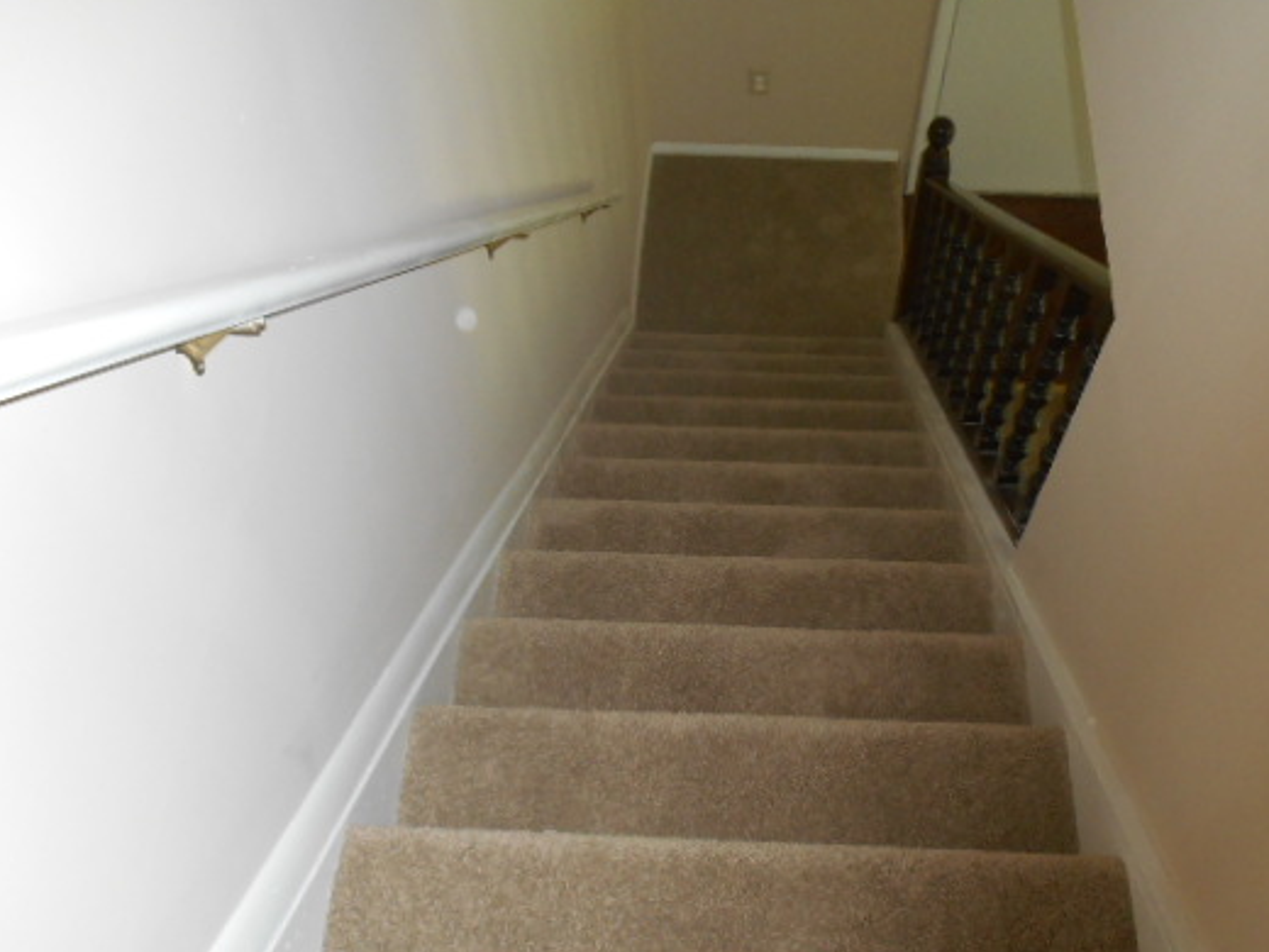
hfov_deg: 56.7
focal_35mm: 32
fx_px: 1173
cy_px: 569
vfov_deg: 43.9
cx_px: 713
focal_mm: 4.7
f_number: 3.4
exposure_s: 1/25
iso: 250
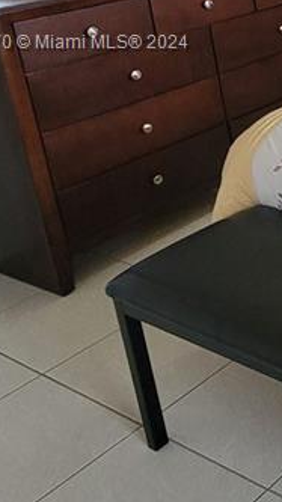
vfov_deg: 37.7
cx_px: 591
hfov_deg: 16.6
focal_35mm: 51
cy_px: 44
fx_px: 679
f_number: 2.2
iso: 320
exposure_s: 1/40
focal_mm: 2.2
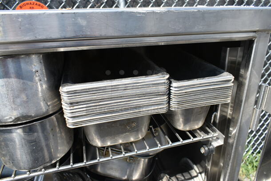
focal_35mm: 27
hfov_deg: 67.3
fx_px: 203
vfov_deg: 48.0
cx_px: 136
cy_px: 90
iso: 100
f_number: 7.1
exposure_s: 1/200
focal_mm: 18
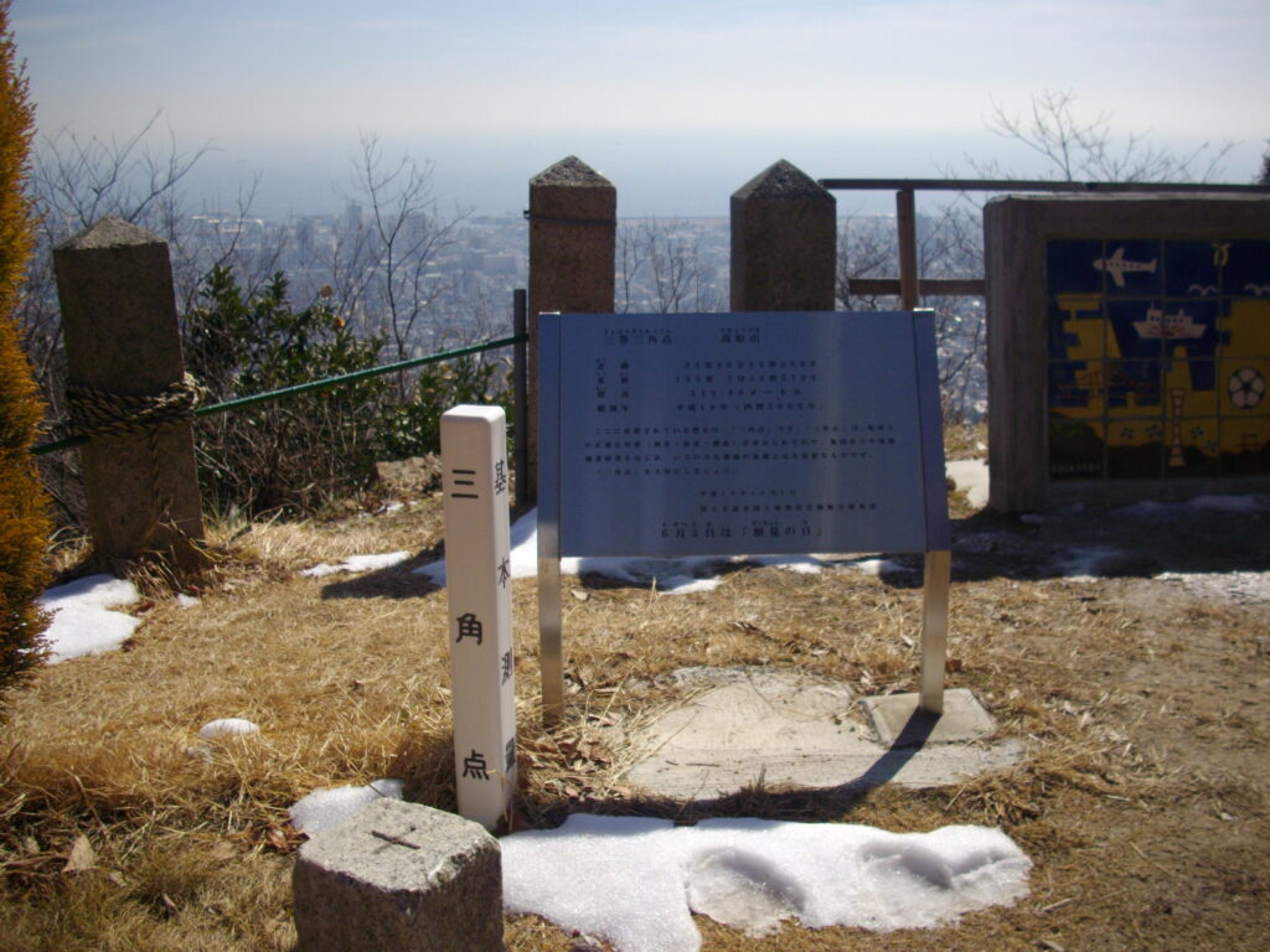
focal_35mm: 37
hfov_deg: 50.1
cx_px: 635
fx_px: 1357
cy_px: 476
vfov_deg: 38.7
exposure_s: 1/640
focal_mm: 6.2
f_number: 5.6
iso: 100
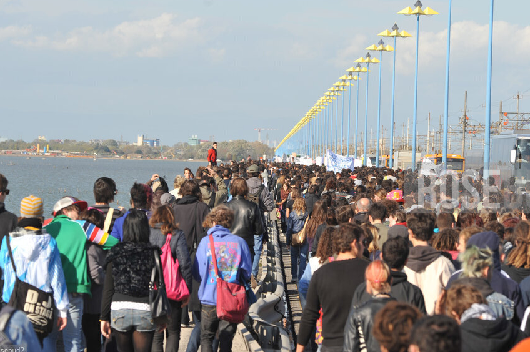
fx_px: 2721
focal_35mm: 185
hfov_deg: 11.1
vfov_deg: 7.4
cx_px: 266
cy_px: 150
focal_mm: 145
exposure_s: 1/400
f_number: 10
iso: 200
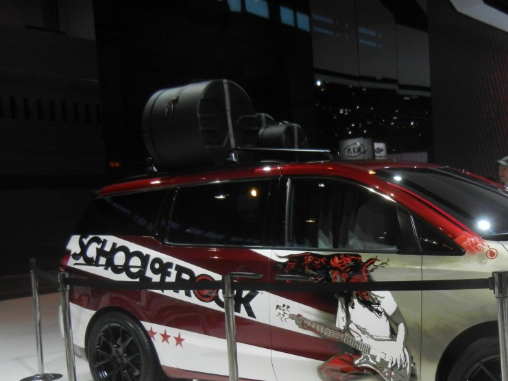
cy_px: 253
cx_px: 345
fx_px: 690
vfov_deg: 30.7
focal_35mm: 47
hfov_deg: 39.9
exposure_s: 1/250
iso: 607
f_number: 3.6
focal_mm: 6.2
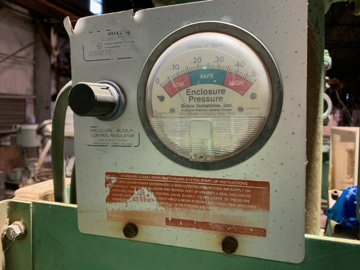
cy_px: 135
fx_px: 270
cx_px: 180
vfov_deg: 53.1
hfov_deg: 67.3
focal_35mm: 26
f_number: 1.8
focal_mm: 4.25
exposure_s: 1/60
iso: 250
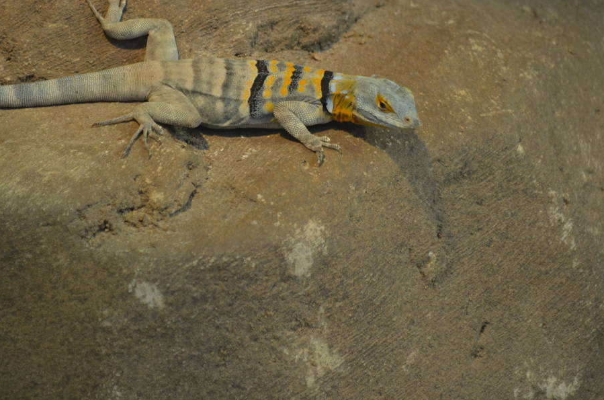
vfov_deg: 9.3
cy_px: 124
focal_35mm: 147
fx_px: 2459
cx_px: 257
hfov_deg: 14.0
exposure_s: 1/40
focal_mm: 55
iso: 800
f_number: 5.6
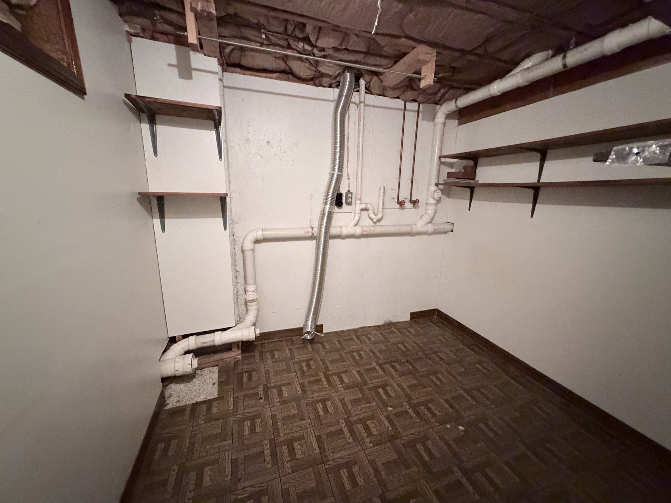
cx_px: 336
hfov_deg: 102.1
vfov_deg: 85.7
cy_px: 252
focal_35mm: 14
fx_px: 271
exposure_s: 1/40
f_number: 2.2
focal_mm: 2.22
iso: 1250
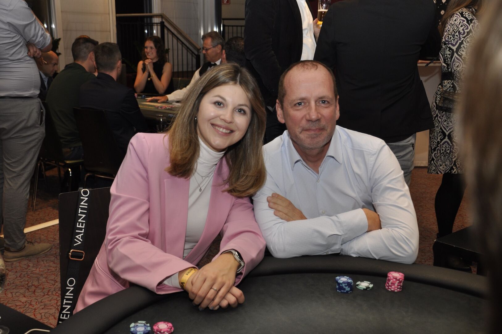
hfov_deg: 46.4
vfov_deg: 31.8
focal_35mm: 42
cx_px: 251
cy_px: 167
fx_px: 585
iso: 400
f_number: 5
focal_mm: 28
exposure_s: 1/60
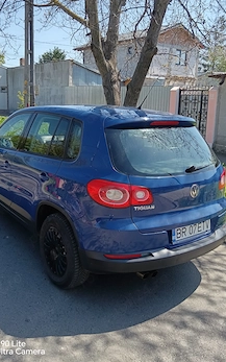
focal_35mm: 33
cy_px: 156
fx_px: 325
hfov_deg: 38.3
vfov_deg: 57.9
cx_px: 98
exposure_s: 1/341
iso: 100
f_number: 1.9
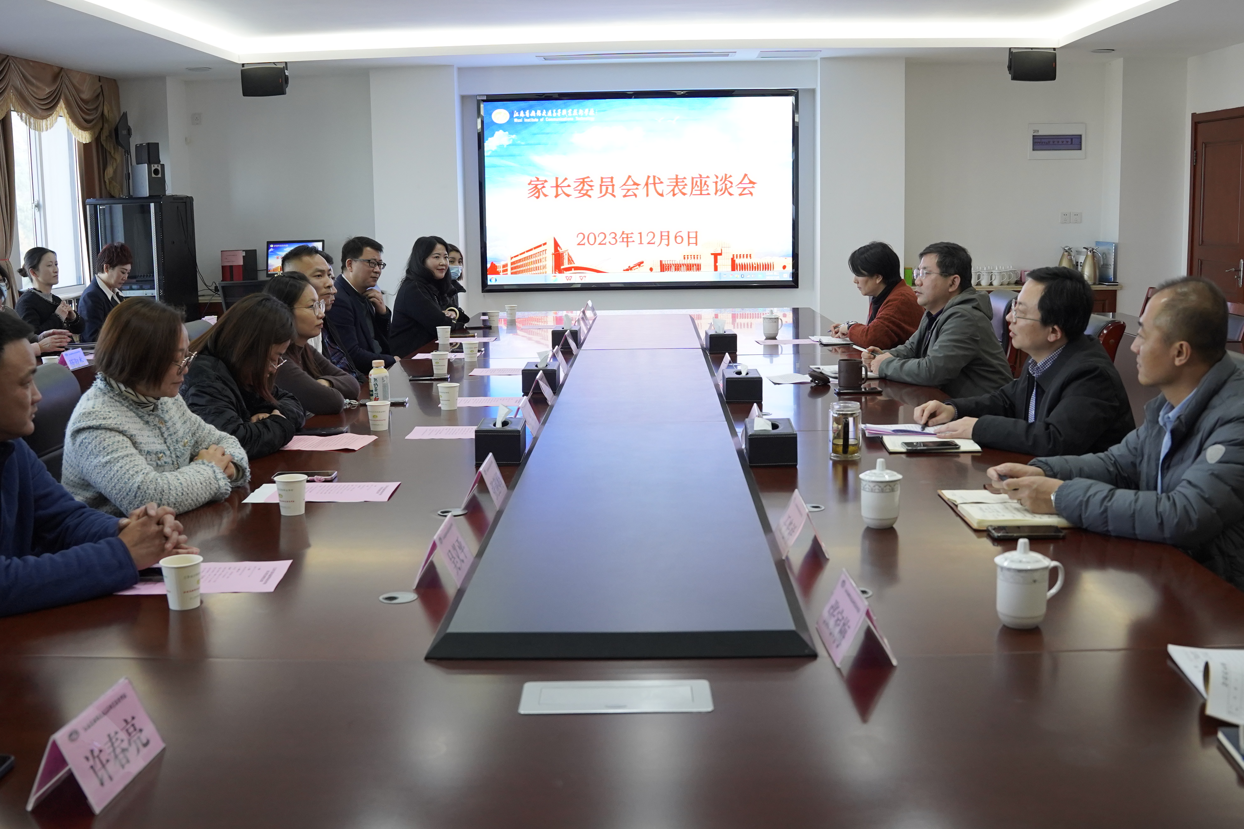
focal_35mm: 36
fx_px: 1244
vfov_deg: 36.9
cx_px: 622
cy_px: 414
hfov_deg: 53.1
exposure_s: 1/160
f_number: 4
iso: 1600
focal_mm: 24
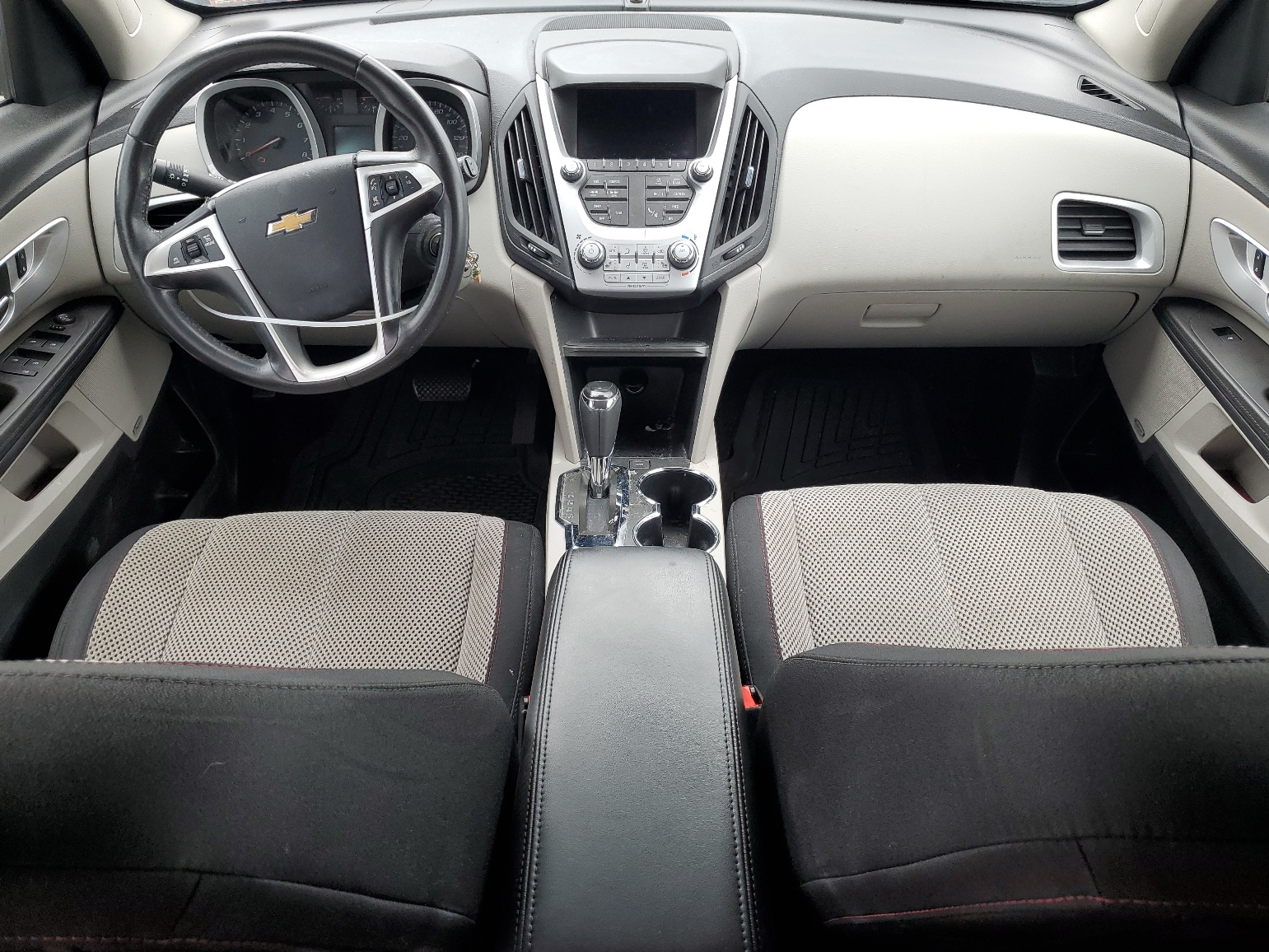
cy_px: 484
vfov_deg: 51.4
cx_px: 637
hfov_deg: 65.3
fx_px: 990
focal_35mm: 27
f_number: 1.5
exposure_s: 1/189
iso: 50
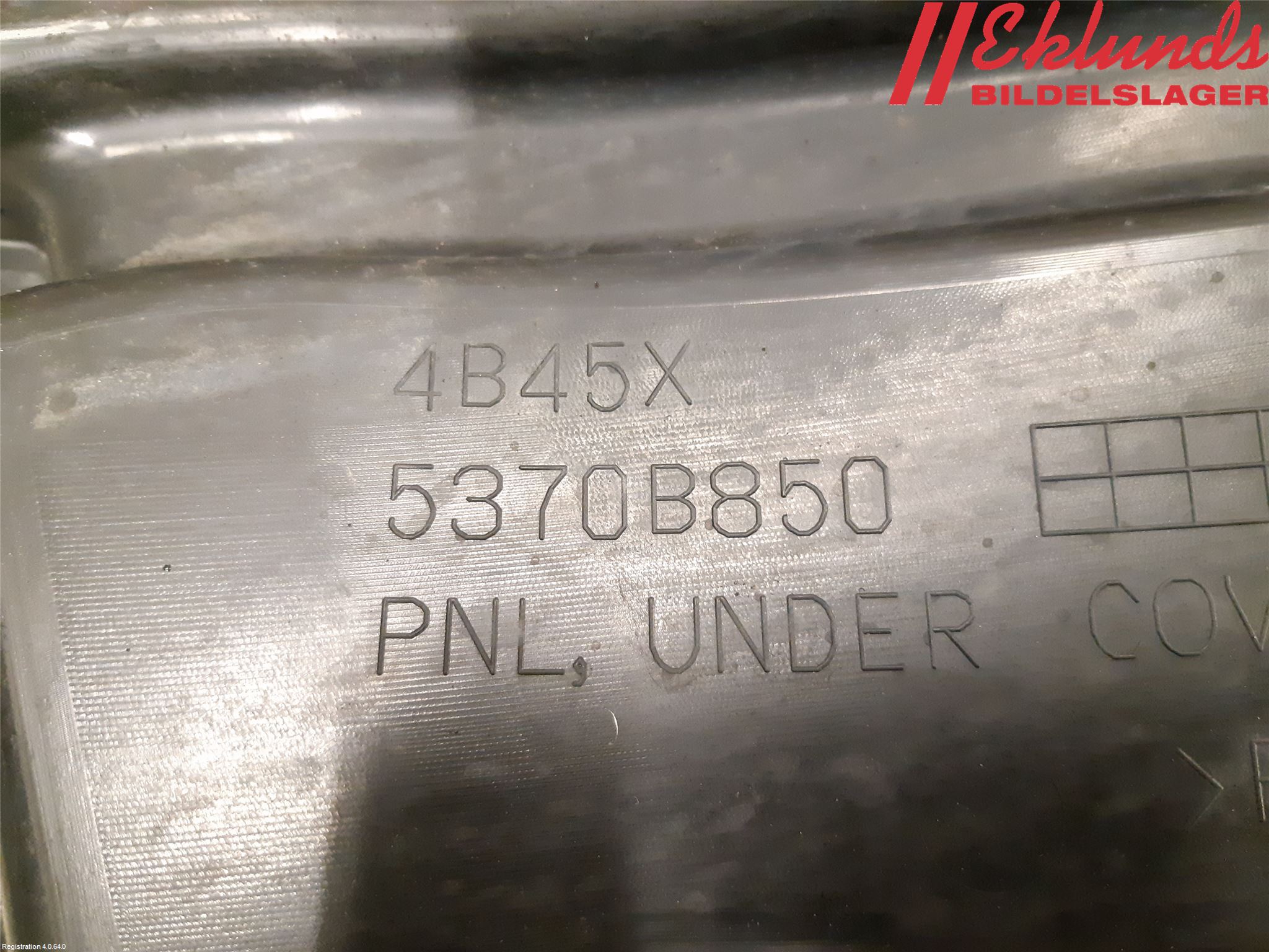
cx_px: 634
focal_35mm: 26
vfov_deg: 53.1
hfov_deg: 67.3
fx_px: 953
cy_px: 476
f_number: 1.7
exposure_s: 1/25
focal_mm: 3.93
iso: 640
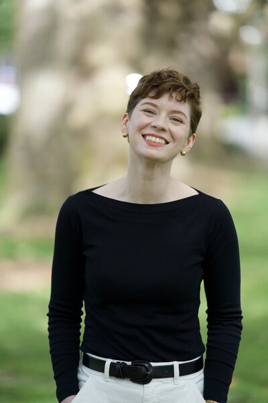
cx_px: 134
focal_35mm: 198
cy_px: 202
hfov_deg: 6.9
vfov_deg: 10.4
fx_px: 2211
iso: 640
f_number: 2.8
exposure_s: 1/1000
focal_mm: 198
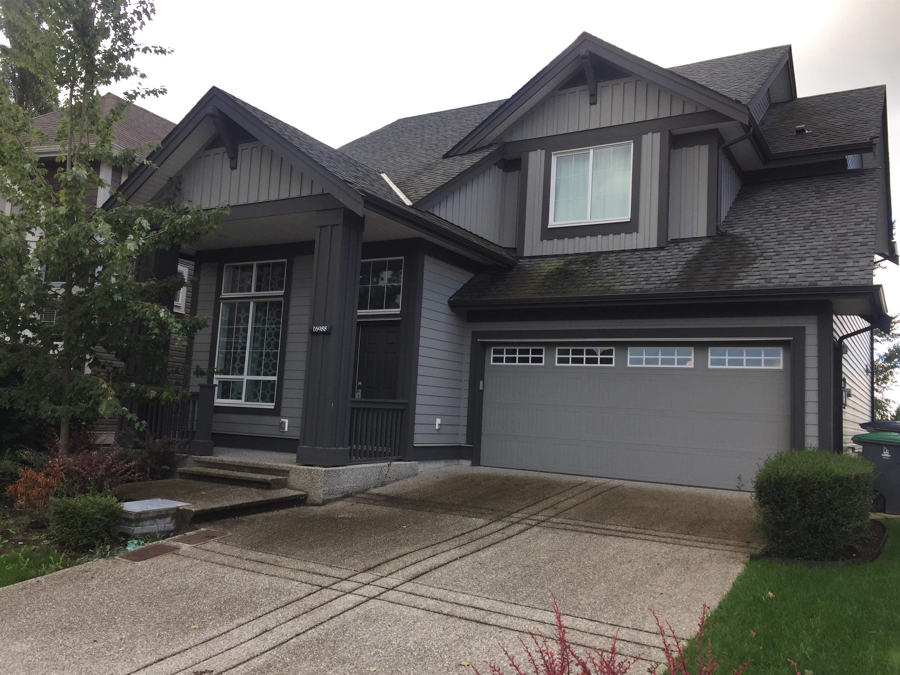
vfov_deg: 48.2
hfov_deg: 61.7
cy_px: 338
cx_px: 450
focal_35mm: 29
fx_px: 754
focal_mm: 4.15
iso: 32
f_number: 2.2
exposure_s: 1/449
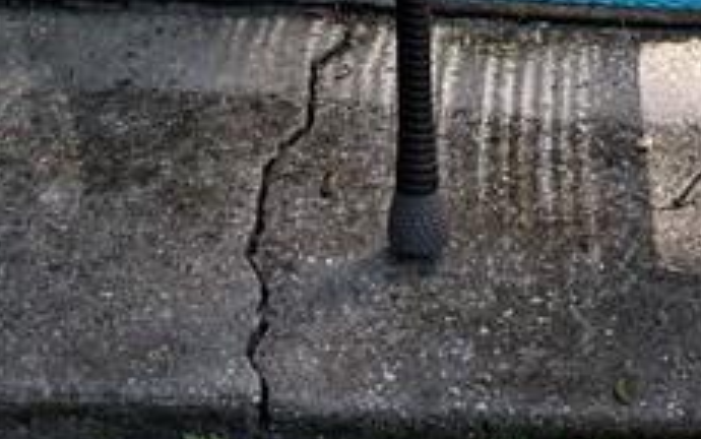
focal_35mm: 177
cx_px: 274
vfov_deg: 6.6
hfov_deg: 11.8
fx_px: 3383
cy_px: -1009
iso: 100
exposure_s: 1/543
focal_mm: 6.76
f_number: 1.78
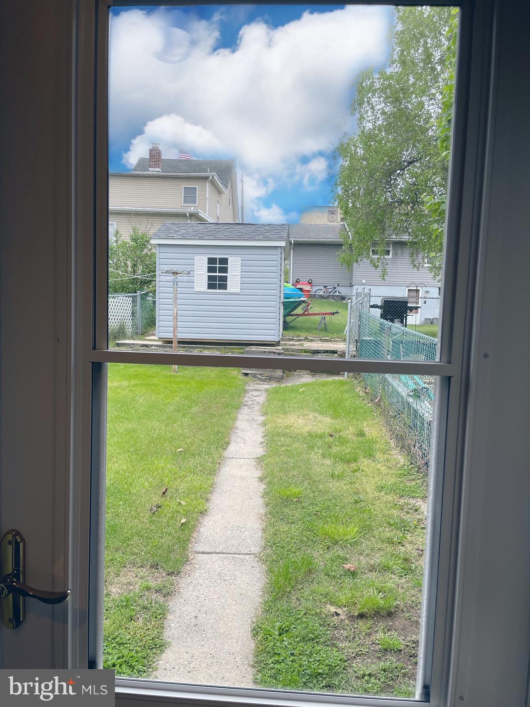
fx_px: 531
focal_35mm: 26
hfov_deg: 53.1
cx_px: 265
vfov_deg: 67.3
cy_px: 354
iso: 32
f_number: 1.6
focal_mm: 4.2
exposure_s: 1/287
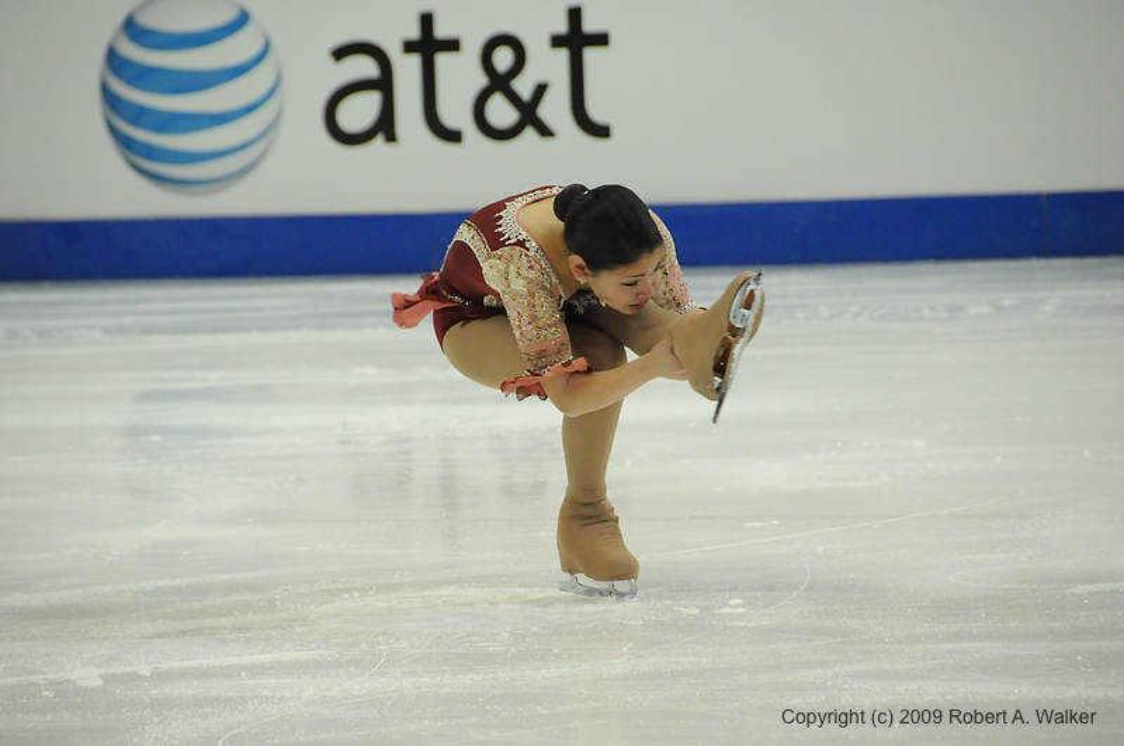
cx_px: 562
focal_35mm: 300
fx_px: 9353
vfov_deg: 4.6
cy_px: 373
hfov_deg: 6.9
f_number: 5.6
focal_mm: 200
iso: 3200
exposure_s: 1/1000
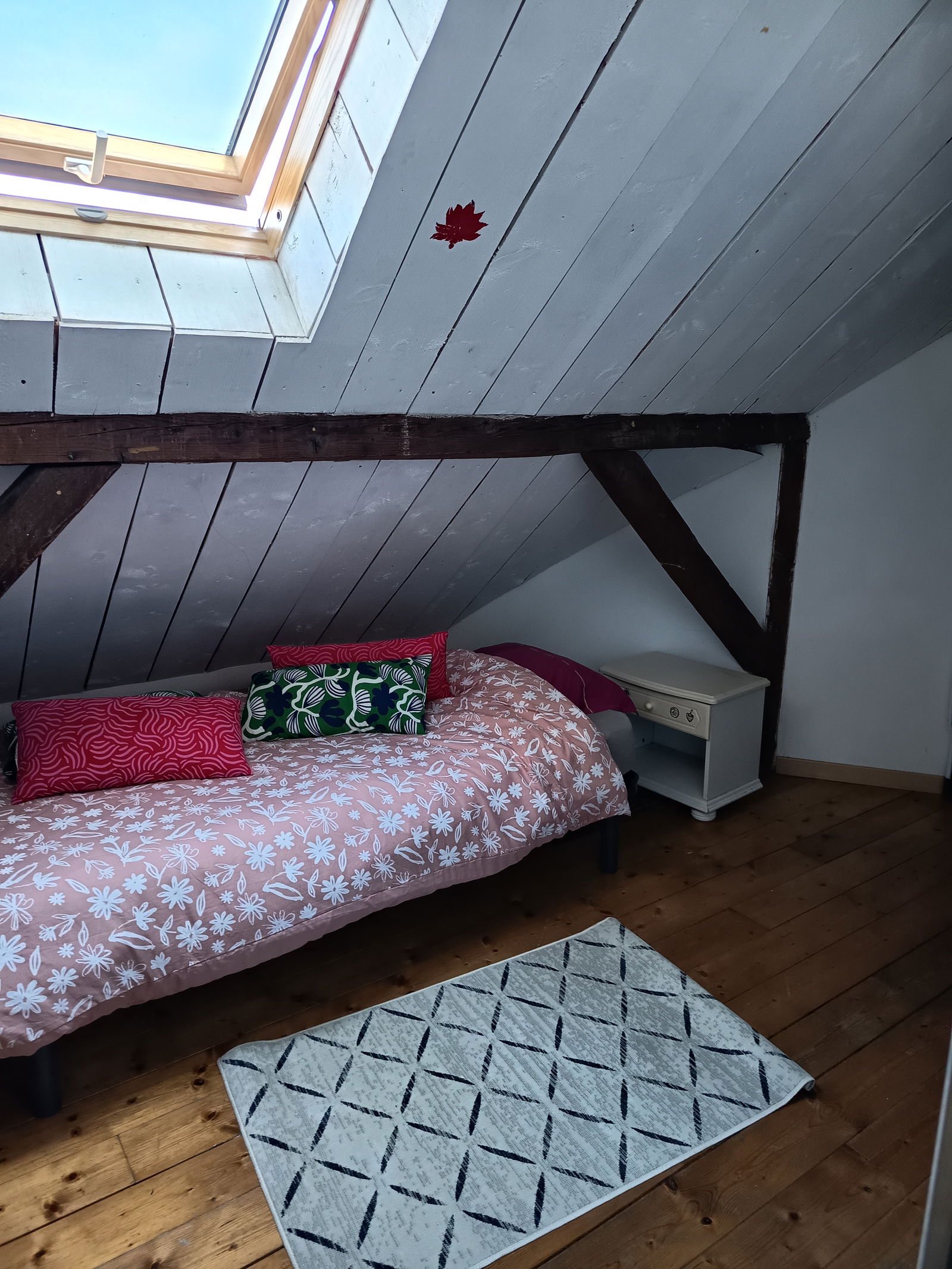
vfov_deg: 71.6
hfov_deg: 56.8
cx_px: 476
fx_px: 880
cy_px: 634
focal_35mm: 24
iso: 461
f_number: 1.7
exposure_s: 1/33.3
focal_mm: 5.27
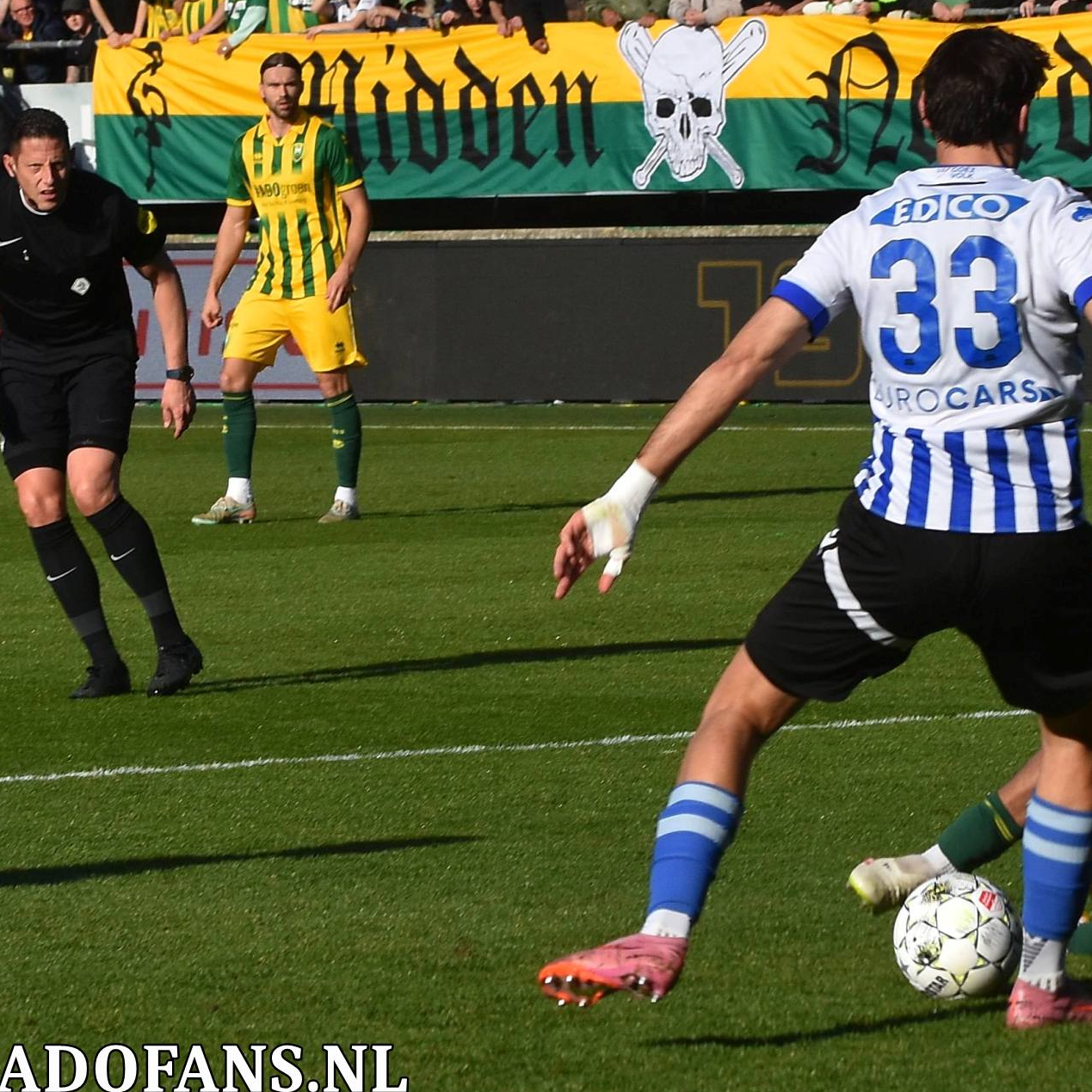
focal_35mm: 135
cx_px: 742
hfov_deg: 12.9
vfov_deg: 12.9
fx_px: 4818
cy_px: 546
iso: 180
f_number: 5.6
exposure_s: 1/1000
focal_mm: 70
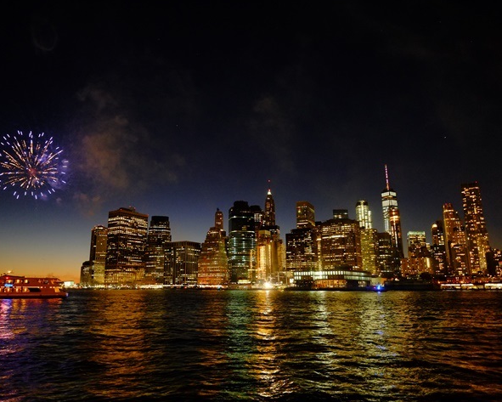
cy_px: 200
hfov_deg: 70.2
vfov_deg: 58.8
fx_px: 357
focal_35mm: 24
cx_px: 230
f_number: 2.8
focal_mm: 14
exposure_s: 1/4.5
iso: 1600
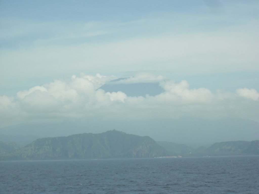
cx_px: 130
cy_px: 97
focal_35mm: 113
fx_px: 845
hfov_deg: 17.4
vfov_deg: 13.1
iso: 100
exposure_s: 1/100
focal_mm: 18.6
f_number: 14.7
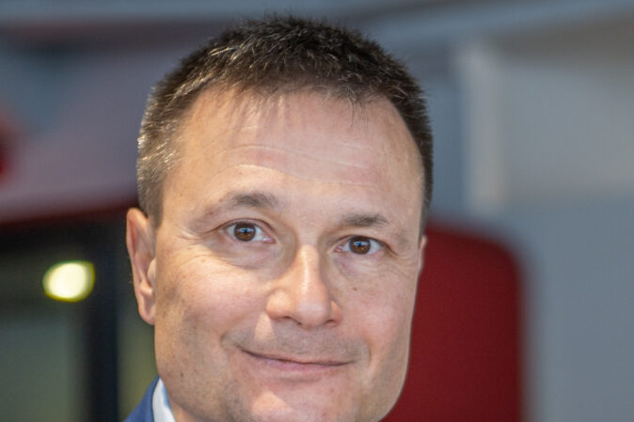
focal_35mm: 133
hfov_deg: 15.4
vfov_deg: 9.9
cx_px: 436
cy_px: 707
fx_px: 2342
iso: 100
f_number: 1.2
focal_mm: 35
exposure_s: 1/125
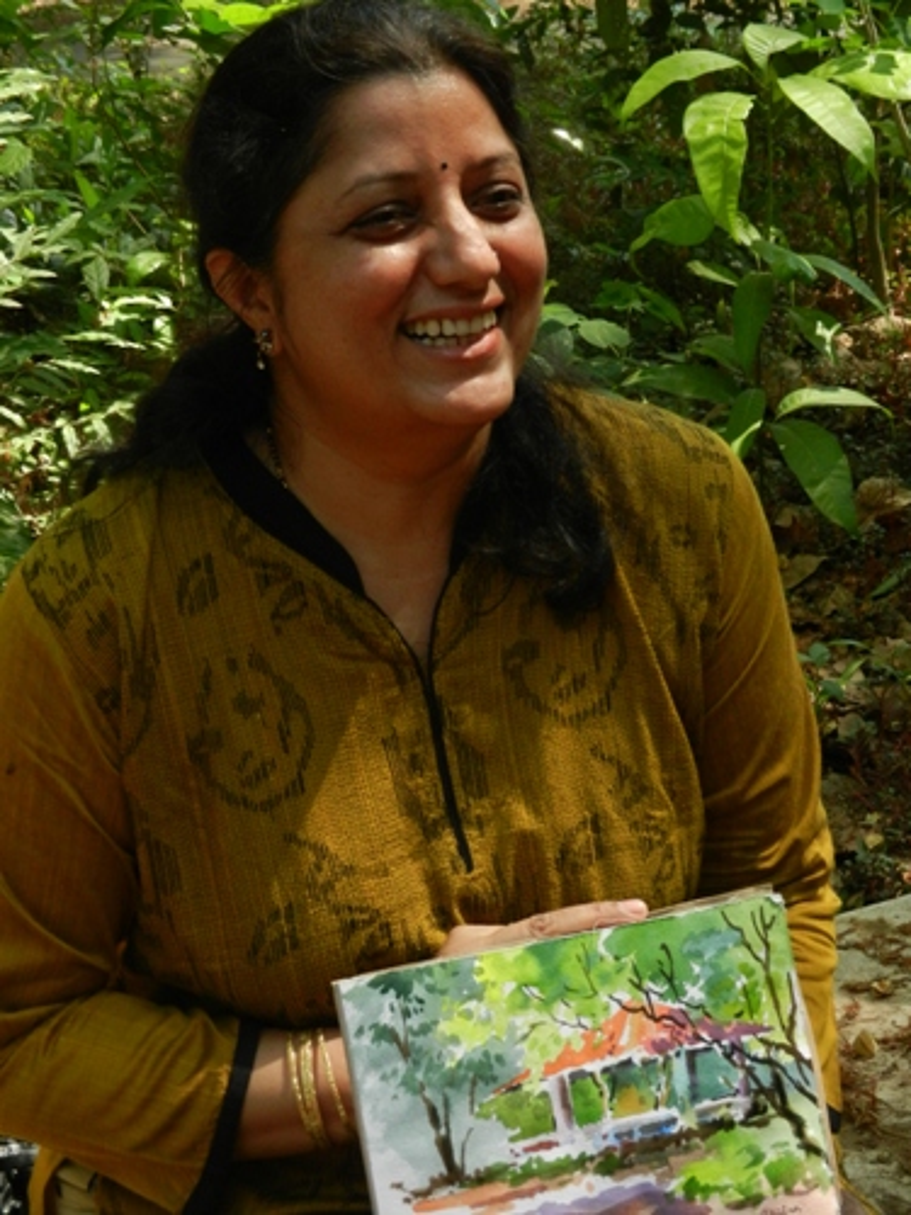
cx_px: 456
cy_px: 608
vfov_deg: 25.0
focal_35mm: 78
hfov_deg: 18.9
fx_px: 2737
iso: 450
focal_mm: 14.1
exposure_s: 1/250
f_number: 4.8
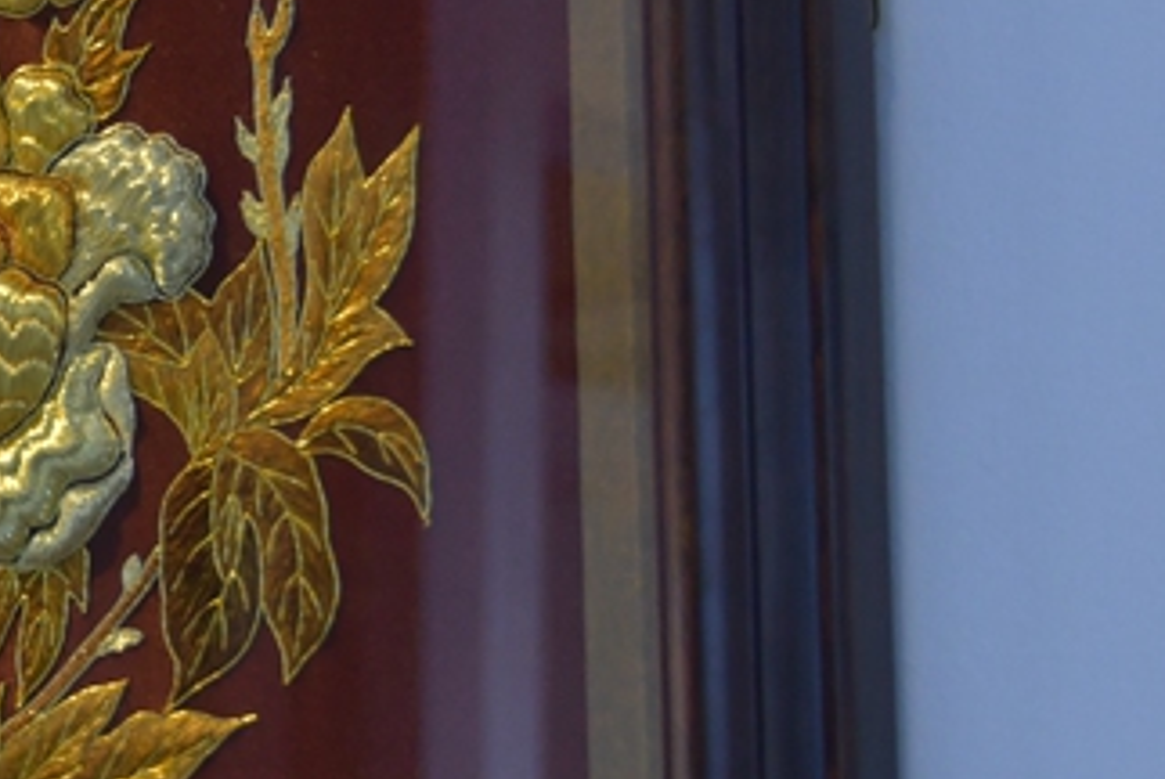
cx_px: -29
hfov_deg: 12.1
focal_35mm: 167
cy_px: 411
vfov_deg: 8.2
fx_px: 5409
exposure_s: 1/160
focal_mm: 40
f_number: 4.5
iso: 1000
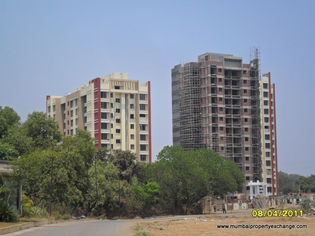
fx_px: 673
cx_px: 158
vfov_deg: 19.9
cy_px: 118
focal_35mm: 74
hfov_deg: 26.3
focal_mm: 13.2
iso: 100
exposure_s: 1/1000
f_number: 3.9
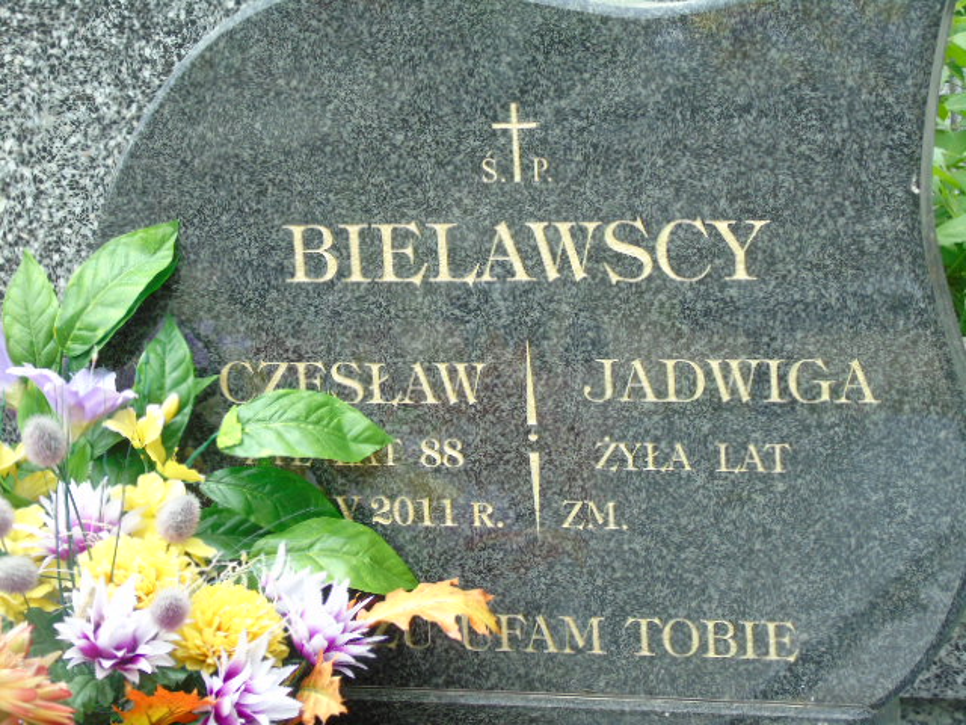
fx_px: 3460
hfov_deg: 15.9
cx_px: 483
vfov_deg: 12.0
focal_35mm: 124
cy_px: 362
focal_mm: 22
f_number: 4.6
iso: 100
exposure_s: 1/50
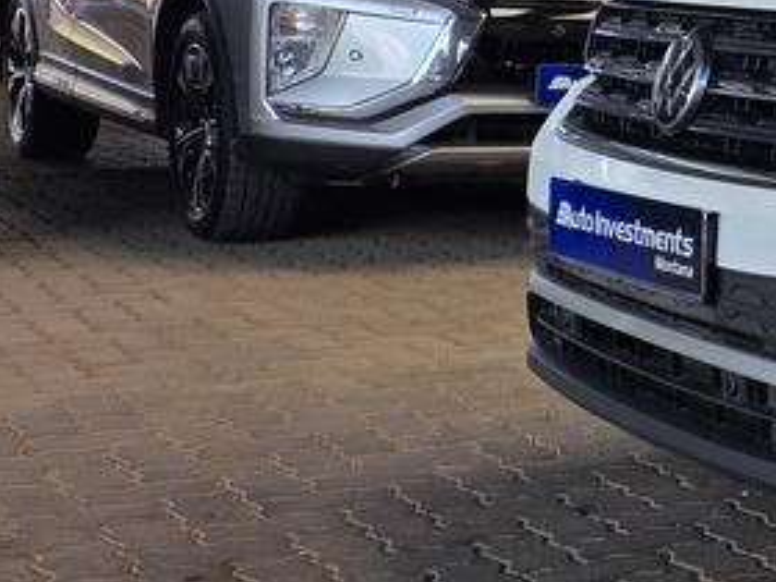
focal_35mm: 84
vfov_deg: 17.5
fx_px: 1883
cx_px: 1364
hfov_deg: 18.6
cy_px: 144
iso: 12
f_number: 1.7
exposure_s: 1/124
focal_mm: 6.25
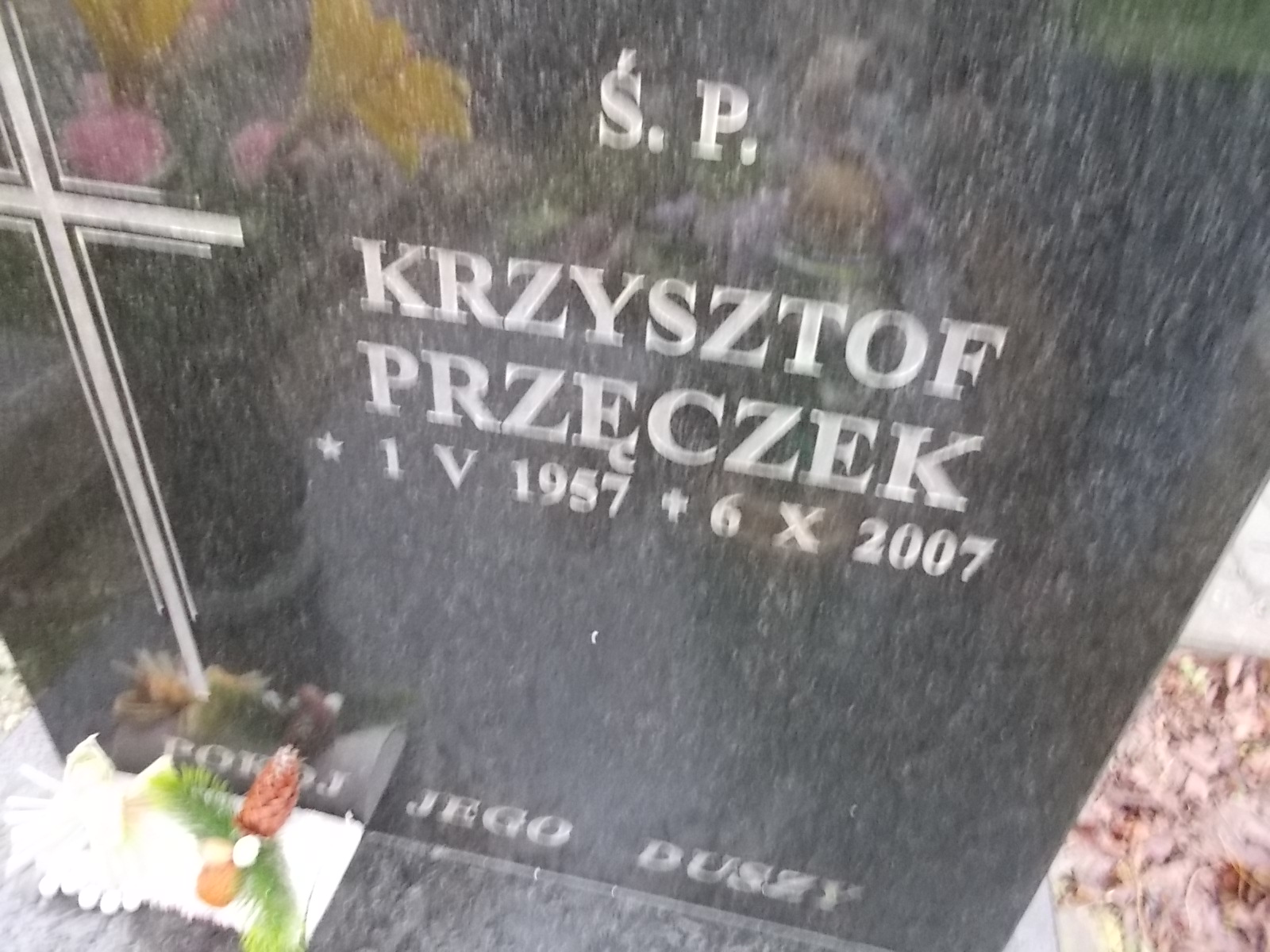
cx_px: 635
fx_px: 954
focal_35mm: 26
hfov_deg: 67.3
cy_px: 476
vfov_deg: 53.1
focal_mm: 4.6
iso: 400
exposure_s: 1/13
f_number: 3.2
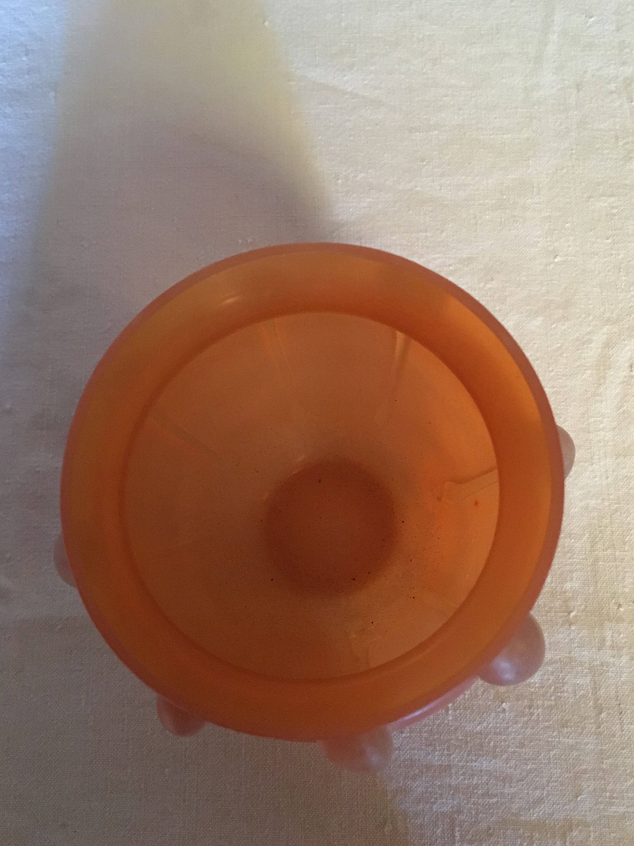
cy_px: 426
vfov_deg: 60.0
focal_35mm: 30
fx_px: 733
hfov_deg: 46.8
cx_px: 322
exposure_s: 1/17
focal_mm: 4.15
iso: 320
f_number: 2.2
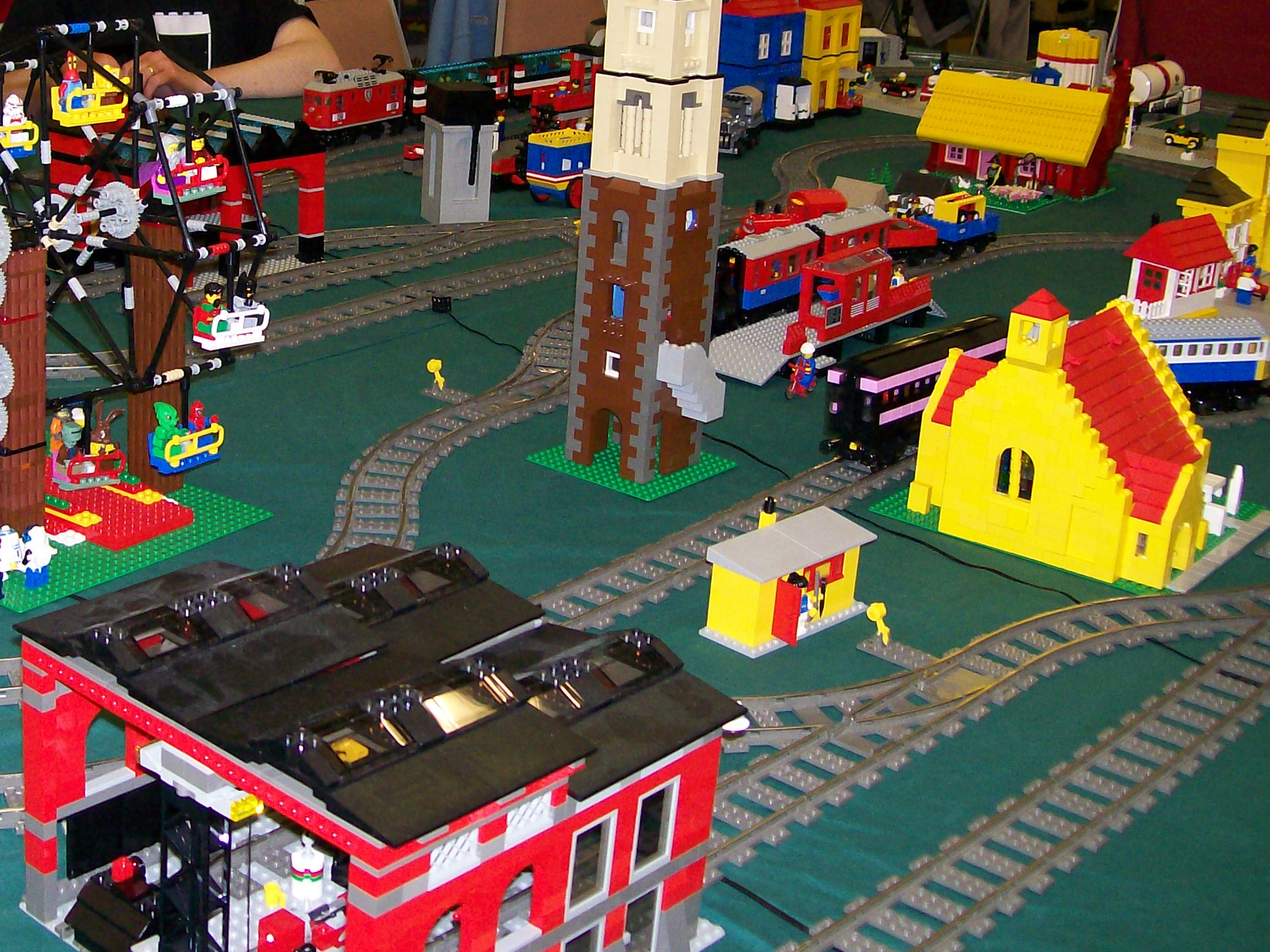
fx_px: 1944
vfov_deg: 27.4
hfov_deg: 35.5
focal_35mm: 53
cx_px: 352
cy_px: 342
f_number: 2.7
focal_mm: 6
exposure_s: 1/64
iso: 140
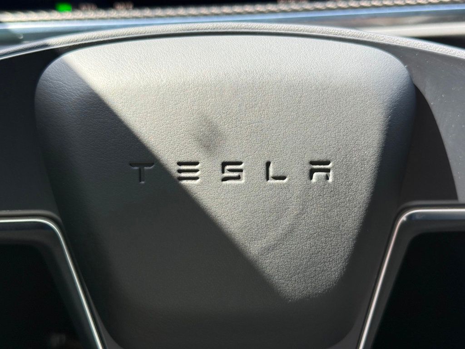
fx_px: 645
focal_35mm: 48
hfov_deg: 39.7
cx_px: 232
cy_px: 174
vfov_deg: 30.3
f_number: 1.78
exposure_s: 1/256
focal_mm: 6.76
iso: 80
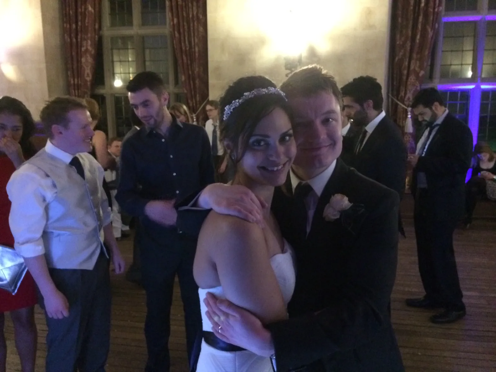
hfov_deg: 60.0
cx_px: 248
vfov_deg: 46.8
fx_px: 430
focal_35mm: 30
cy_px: 186
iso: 1250
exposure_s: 1/17
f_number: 2.2
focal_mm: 4.12
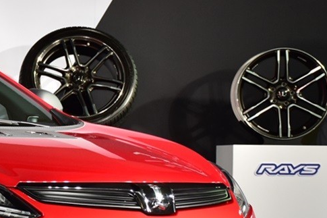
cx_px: -165
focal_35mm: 223
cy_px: 172
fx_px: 2022
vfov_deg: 6.2
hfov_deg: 9.0
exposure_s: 1/100
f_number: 5.6
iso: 400
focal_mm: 45
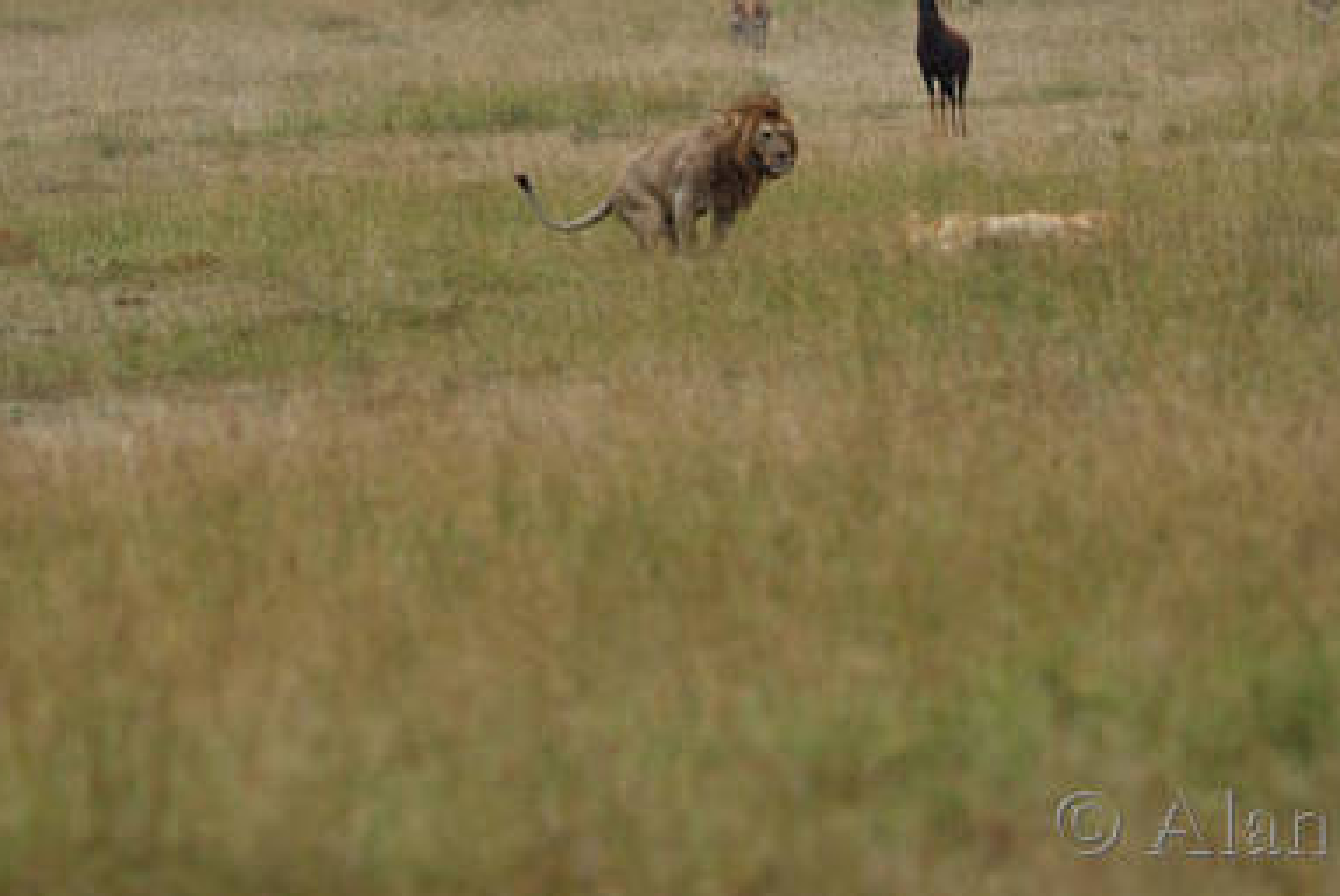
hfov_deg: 1.9
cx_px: 647
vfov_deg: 1.3
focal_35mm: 1096
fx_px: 40825
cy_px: 88
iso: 250
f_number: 5.6
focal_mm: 400
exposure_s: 1/400
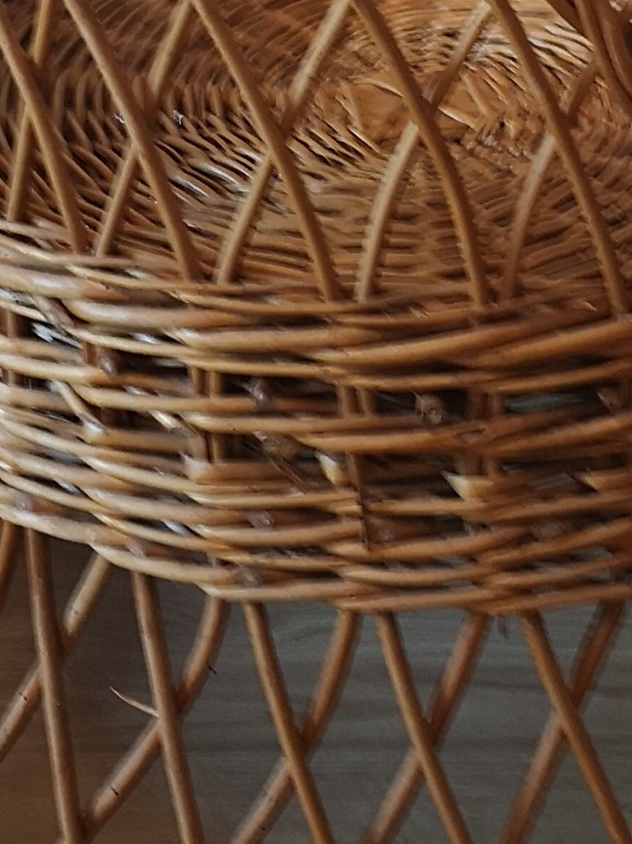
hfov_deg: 17.5
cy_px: 161
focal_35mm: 84
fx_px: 2046
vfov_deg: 22.9
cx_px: 255
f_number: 1.8
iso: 320
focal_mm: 3.95
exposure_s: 1/33.3
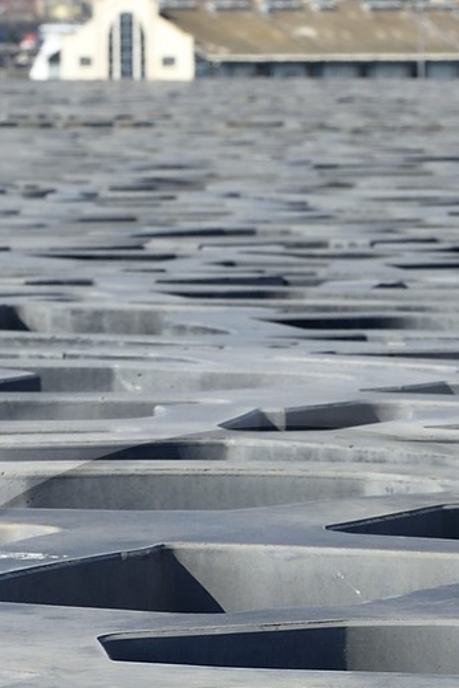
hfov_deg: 5.3
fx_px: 4953
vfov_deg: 7.8
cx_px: 288
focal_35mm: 259
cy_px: 978
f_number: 13
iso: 200
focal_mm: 56
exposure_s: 1/250
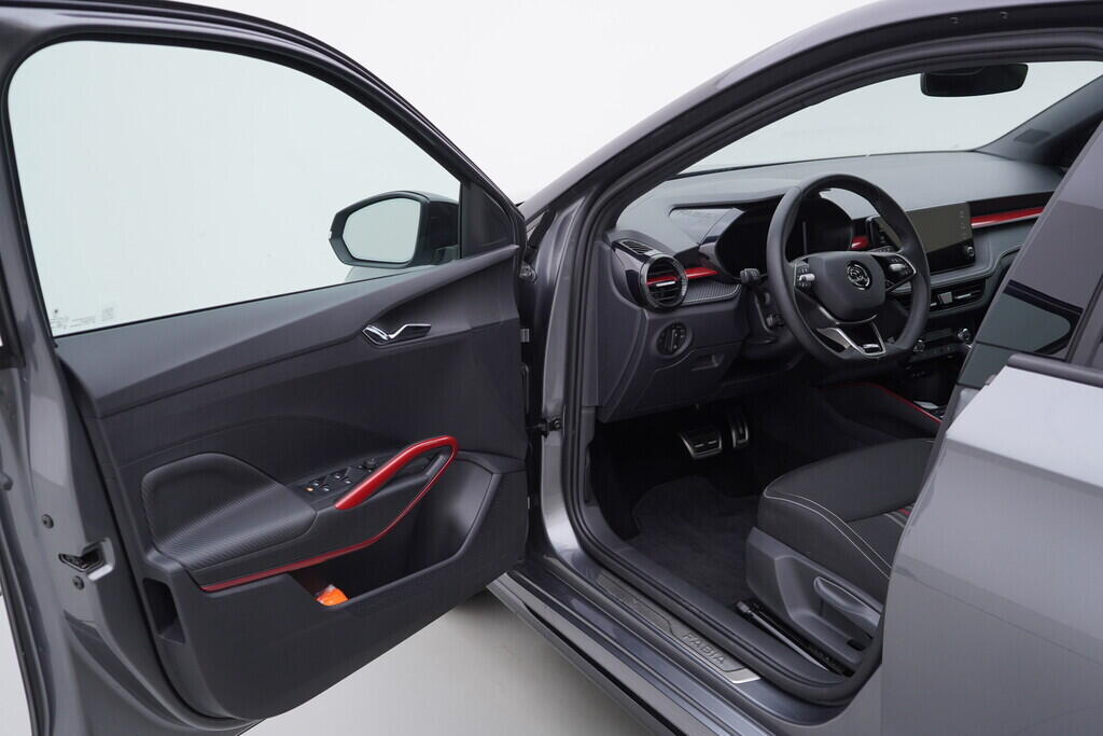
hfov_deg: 53.1
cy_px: 368
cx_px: 552
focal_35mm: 36
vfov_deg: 36.9
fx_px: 1103
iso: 125
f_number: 3.5
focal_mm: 24
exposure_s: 1/60
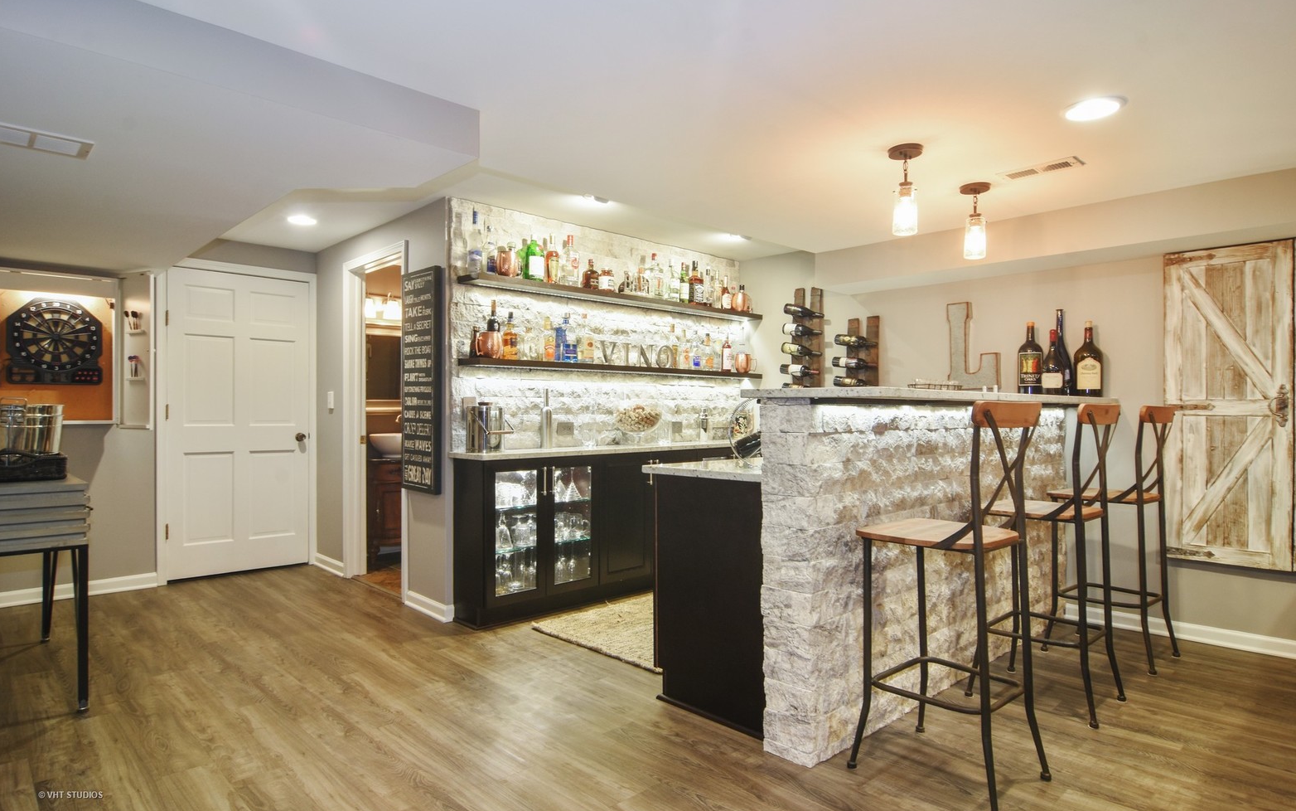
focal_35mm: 19
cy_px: 391
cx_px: 641
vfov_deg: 62.2
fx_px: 671
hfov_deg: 88.0
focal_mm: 12
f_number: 8
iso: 200
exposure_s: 1.3
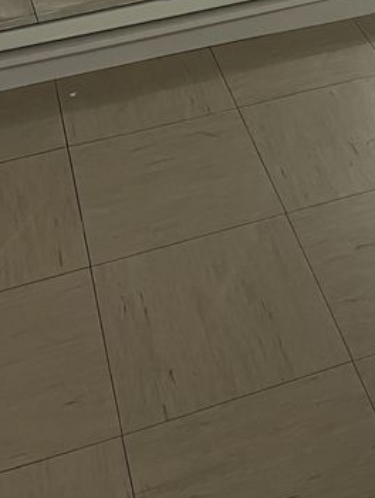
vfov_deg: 22.7
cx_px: 358
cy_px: -196
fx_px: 1067
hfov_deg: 19.5
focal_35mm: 74
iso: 125
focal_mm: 5.1
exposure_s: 1/50
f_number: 1.6
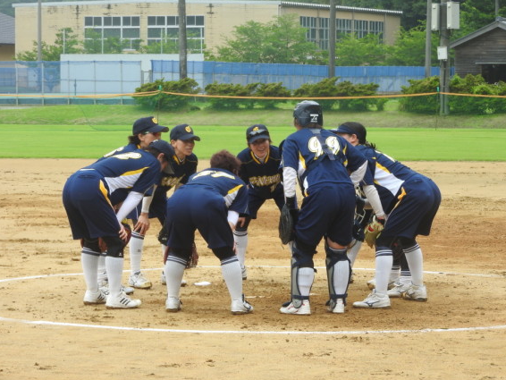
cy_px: 198
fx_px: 2325
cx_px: 266
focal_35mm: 159
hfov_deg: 12.4
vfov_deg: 9.3
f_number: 5.2
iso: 100
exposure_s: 1/125
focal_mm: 26.9
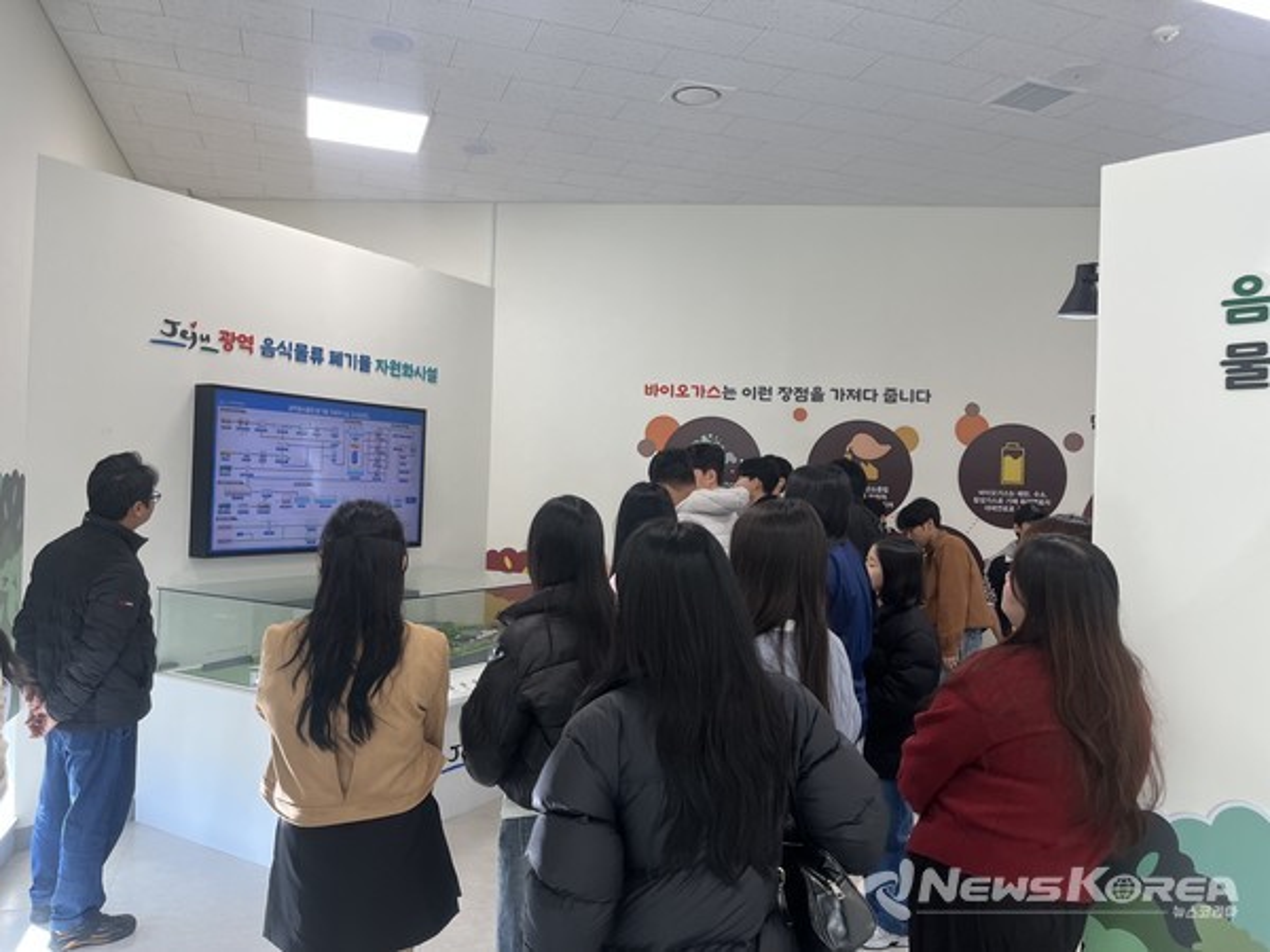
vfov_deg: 53.1
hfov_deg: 67.3
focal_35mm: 26
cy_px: 476
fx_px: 954
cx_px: 635
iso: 80
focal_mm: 5.1
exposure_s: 1/120
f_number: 1.6
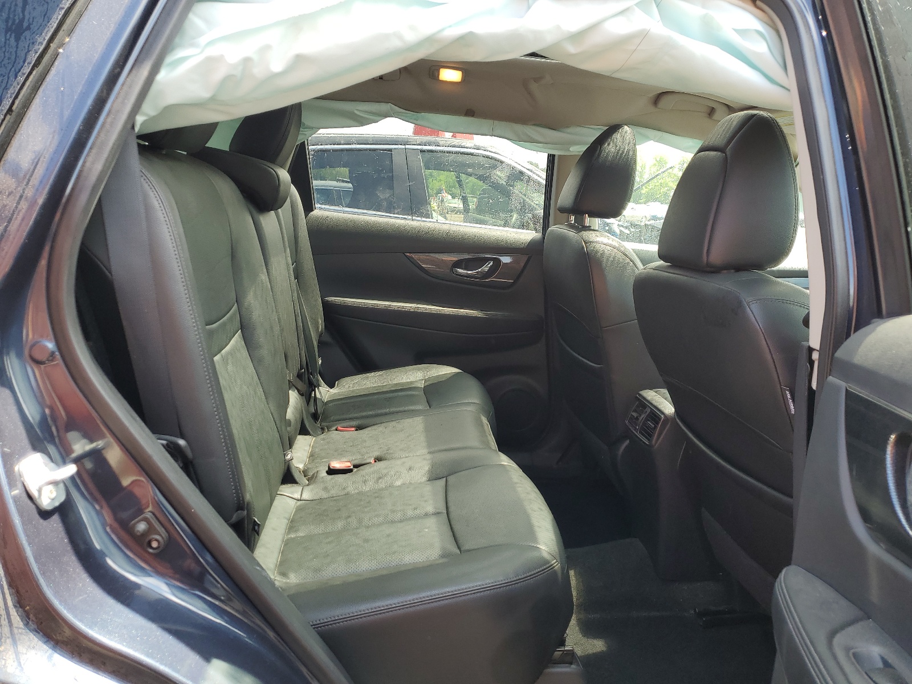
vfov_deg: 53.1
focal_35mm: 26
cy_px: 342
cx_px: 456
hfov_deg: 67.3
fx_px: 685
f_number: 1.5
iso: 50
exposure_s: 1/286
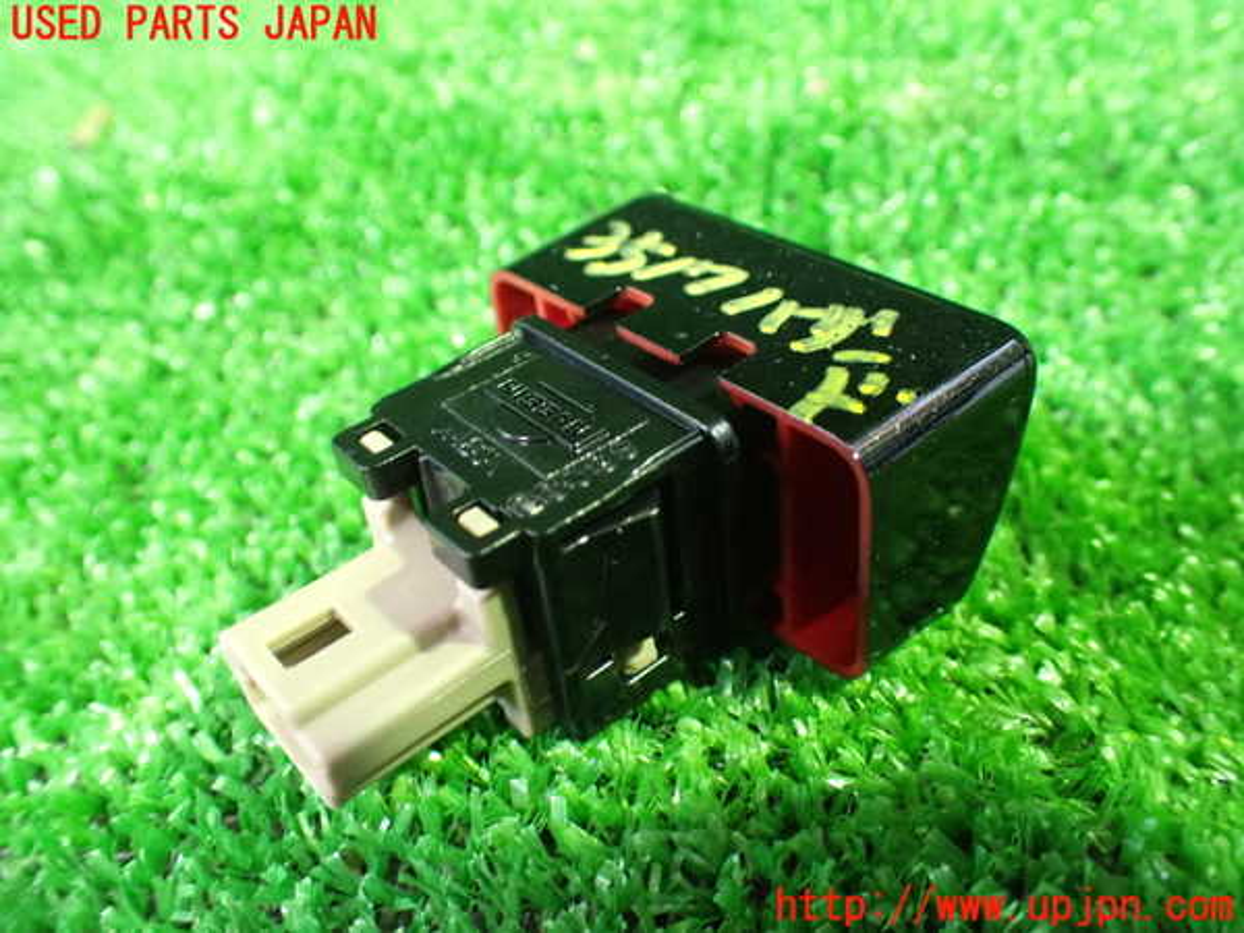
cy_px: 466
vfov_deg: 46.8
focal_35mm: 30
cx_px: 622
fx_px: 1078
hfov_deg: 60.0
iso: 1250
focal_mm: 5.4
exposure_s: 1/30
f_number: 2.3
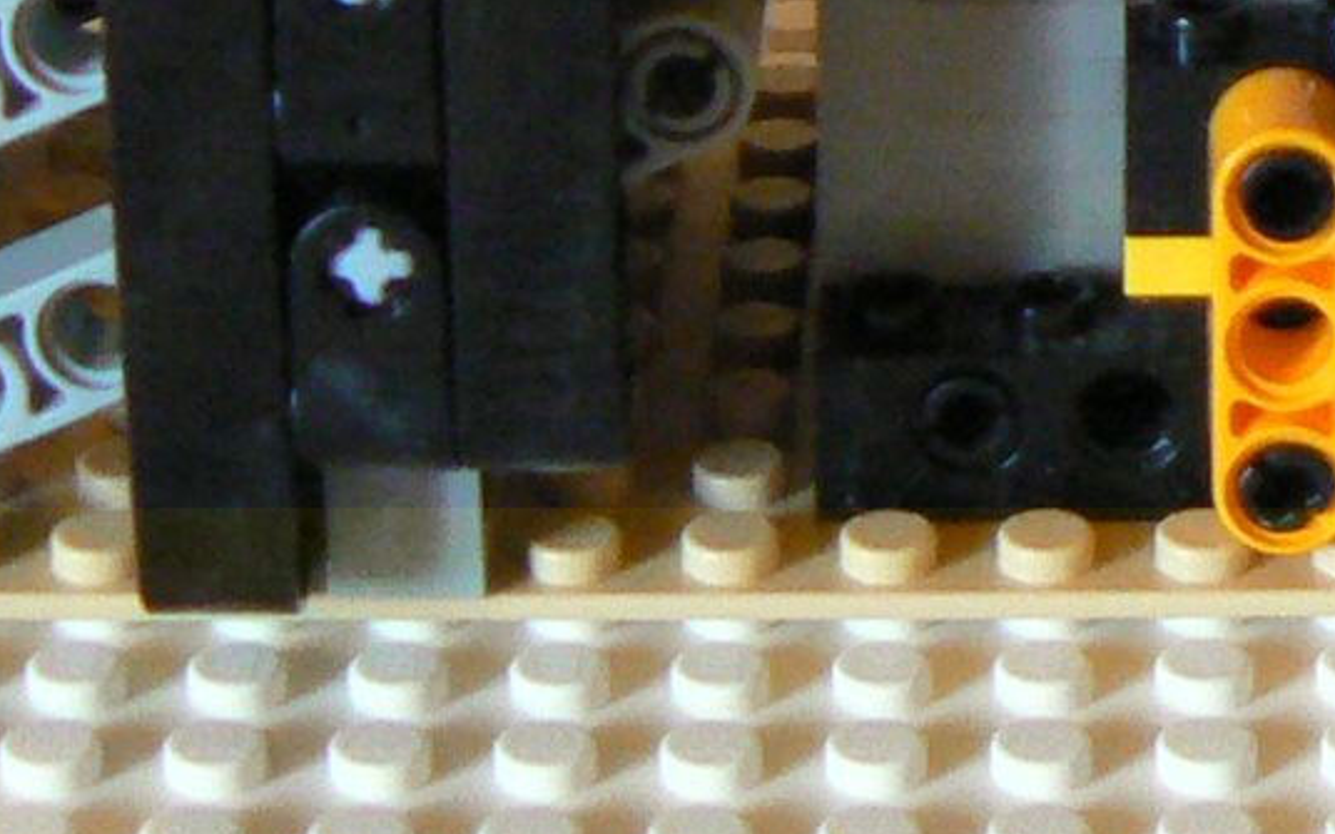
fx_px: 5967
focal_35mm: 164
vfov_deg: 7.7
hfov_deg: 12.5
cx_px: 1567
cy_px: -846
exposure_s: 1/13
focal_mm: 6
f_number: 2.8
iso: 200
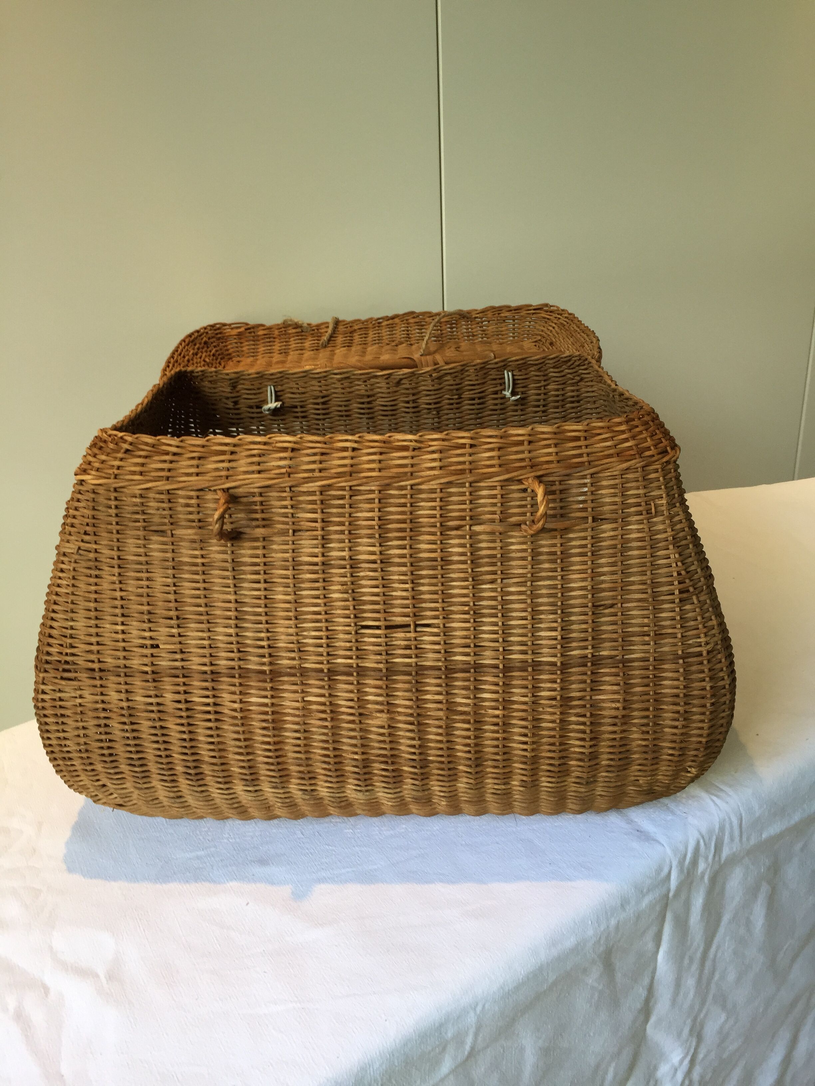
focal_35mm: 29
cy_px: 543
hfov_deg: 48.2
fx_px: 910
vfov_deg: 61.7
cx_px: 408
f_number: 2.2
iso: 50
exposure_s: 1/100
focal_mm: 4.15
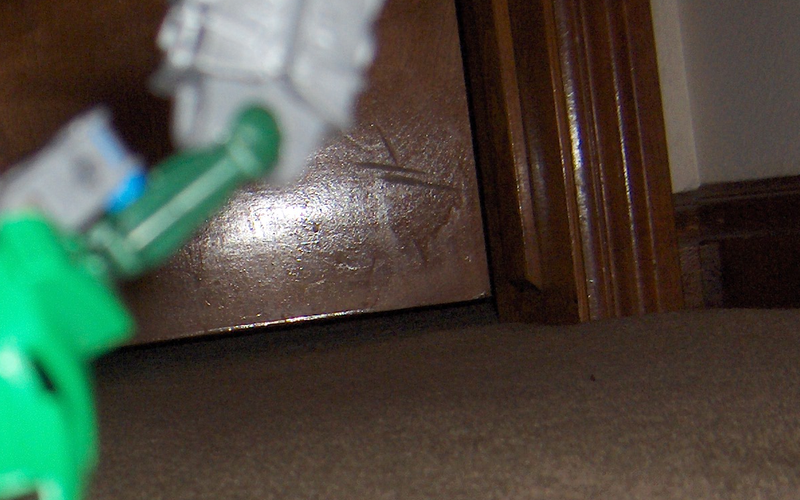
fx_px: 1962
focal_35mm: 90
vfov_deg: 14.2
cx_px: 79
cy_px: 561
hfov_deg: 22.5
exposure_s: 1/60
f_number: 2.8
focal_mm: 8
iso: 100
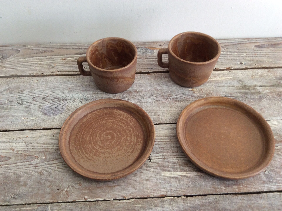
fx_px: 260
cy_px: 106
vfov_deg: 44.1
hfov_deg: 56.9
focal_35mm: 32
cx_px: 141
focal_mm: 3.3
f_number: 2.4
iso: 64
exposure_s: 1/25
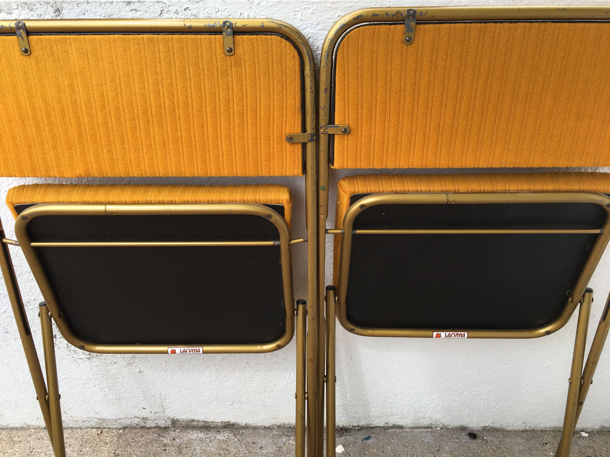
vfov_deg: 48.2
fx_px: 511
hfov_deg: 61.7
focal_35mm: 29
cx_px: 305
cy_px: 228
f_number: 2.2
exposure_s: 1/254
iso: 25
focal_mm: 4.15
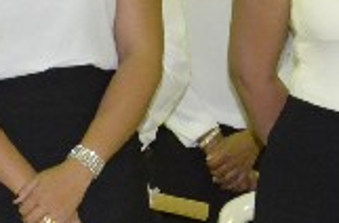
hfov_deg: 6.7
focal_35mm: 306
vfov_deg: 4.4
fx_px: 2870
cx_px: -11
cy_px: 194
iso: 3200
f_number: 4.2
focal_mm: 32
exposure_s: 1/60
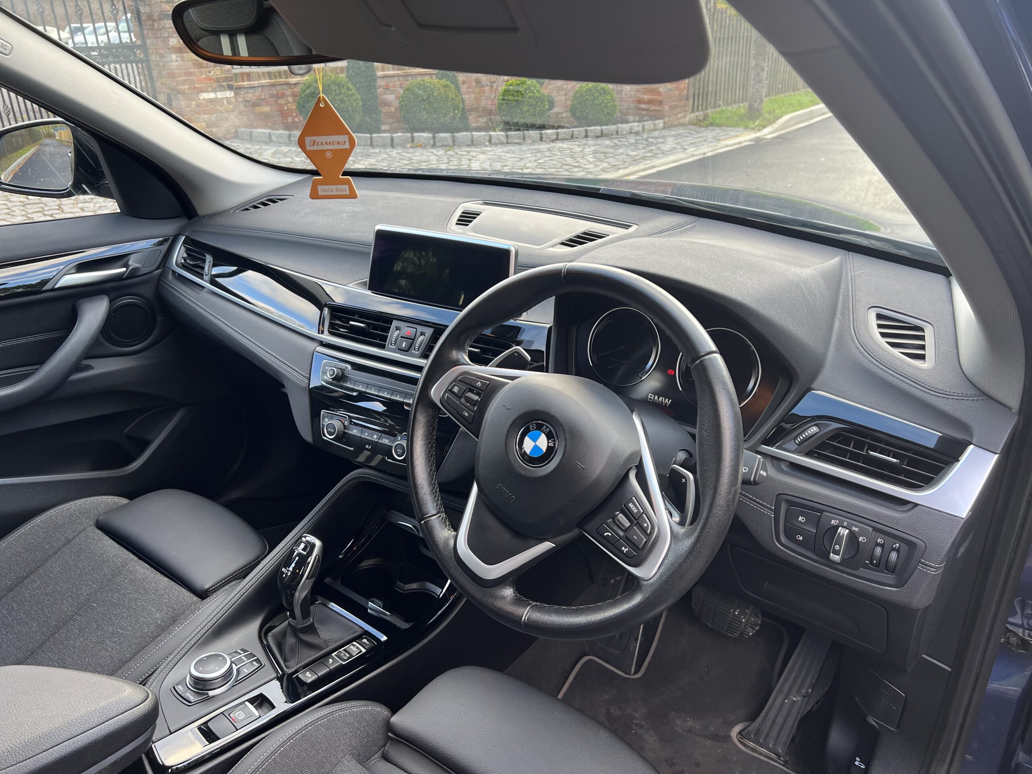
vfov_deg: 53.1
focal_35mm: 26
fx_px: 775
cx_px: 516
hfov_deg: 67.3
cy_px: 387
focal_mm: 5.7
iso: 64
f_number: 1.5
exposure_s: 1/121
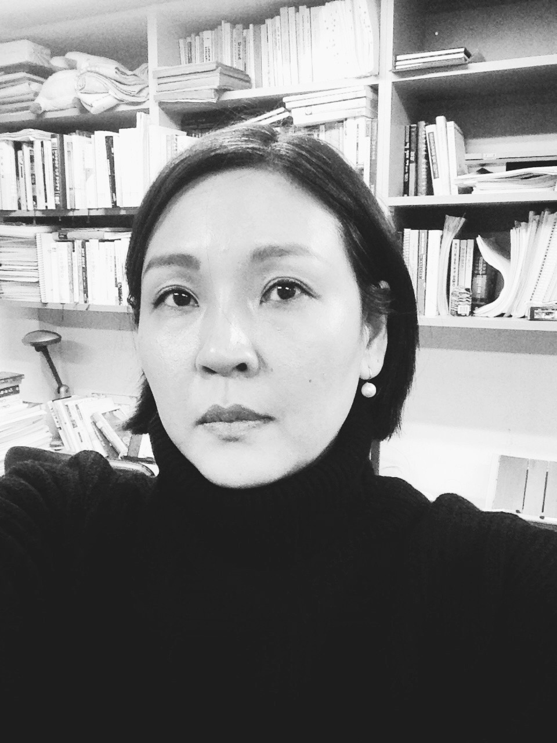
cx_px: 278
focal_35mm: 35
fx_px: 751
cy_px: 372
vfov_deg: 52.6
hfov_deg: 40.7
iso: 100
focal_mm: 2.18
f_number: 2.4
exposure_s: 1/30
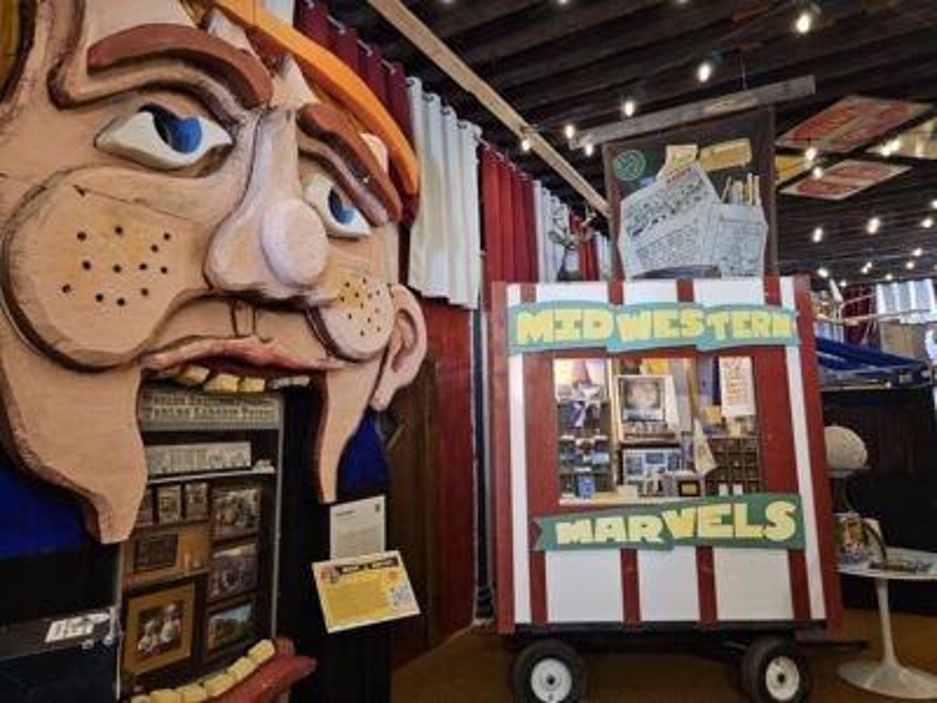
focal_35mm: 23
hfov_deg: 73.9
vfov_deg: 58.9
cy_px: 352
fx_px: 623
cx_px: 468
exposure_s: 1/24
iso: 500
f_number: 1.7
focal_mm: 6.3
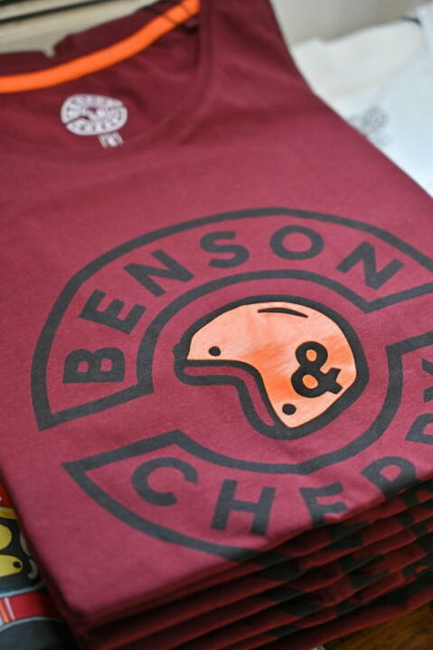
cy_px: 325
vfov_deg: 32.4
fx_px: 1120
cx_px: 216
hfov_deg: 21.9
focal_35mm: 62
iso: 1800
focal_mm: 62
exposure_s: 1/80
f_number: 4
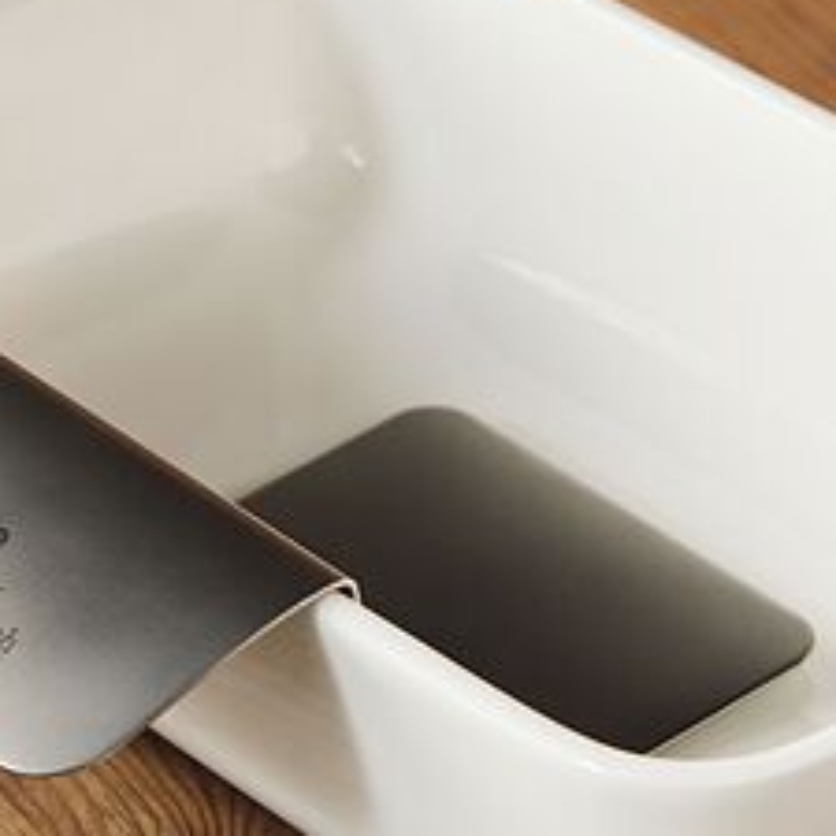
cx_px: 448
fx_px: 5902
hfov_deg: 8.1
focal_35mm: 216
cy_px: 544
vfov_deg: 8.1
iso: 200
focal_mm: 66
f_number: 8
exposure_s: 1/6
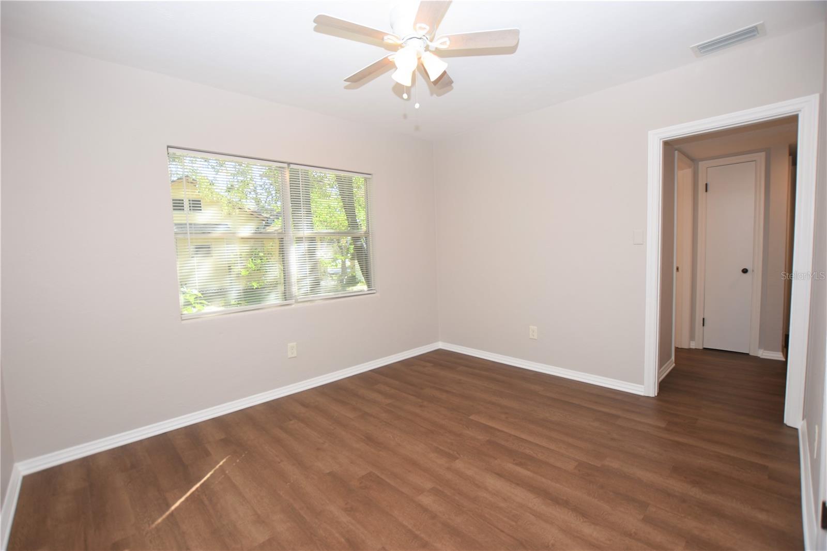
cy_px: 276
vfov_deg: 77.3
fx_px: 344
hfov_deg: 100.4
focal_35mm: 15
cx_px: 414
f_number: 4
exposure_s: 1/60
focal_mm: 10
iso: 100
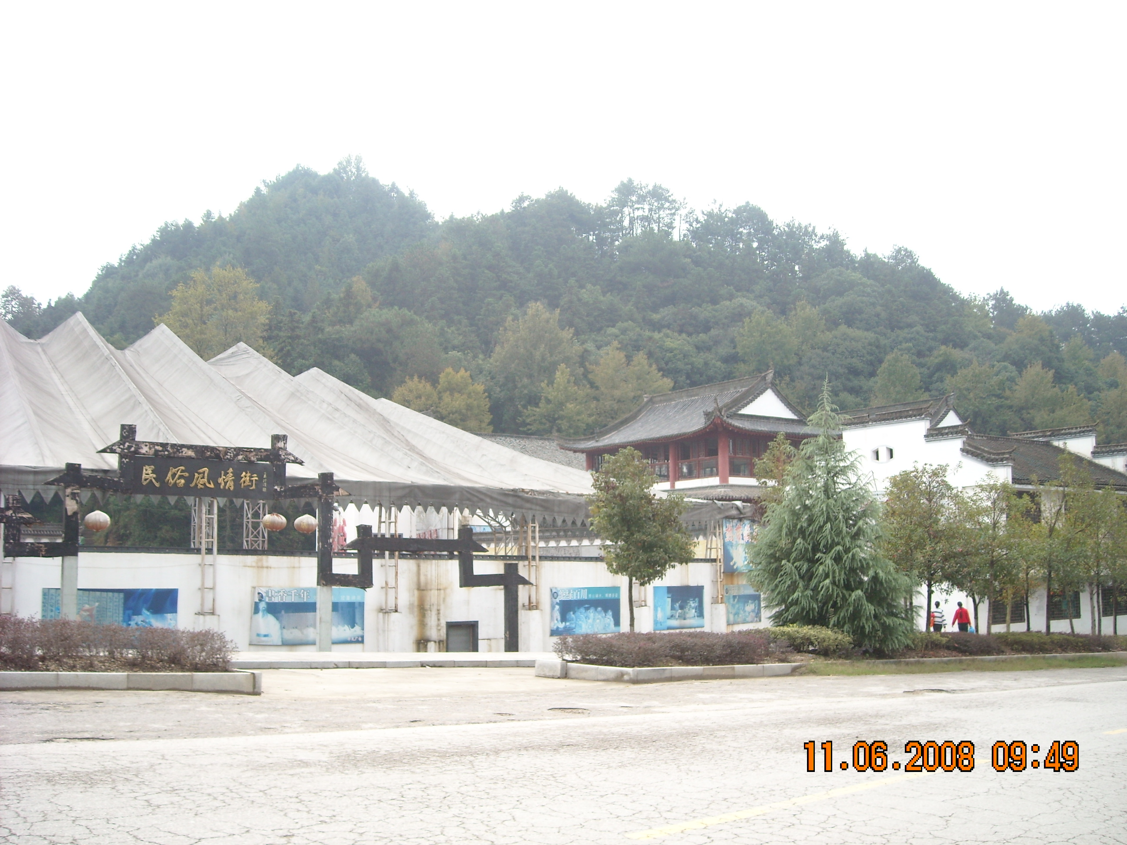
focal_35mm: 35
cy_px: 422
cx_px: 564
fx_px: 1140
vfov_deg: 40.7
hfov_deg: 52.6
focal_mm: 5.7
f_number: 2.8
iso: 64
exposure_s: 1/272
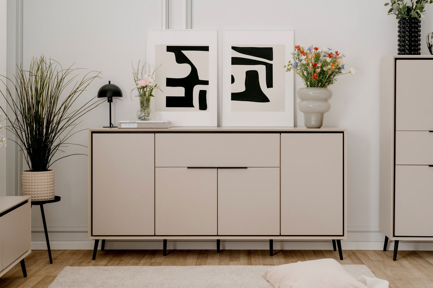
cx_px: 216
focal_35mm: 59
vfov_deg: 23.0
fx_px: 710
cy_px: 144
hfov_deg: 33.9
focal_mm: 59
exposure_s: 1.3
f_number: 9
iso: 100
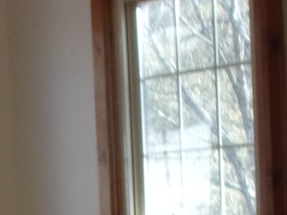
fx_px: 1517
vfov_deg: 7.9
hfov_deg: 10.5
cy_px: 372
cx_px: -104
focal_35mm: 183
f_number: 3.7
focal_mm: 5.9
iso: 80
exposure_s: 1/100
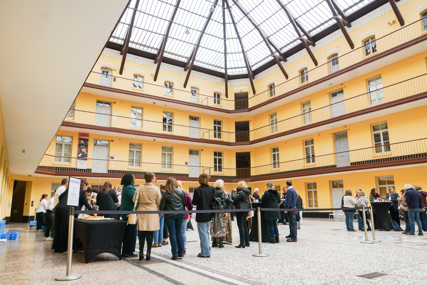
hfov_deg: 73.7
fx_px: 285
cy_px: 142
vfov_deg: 53.1
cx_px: 214
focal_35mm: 24
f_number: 5.6
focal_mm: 16
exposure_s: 1/125
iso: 100
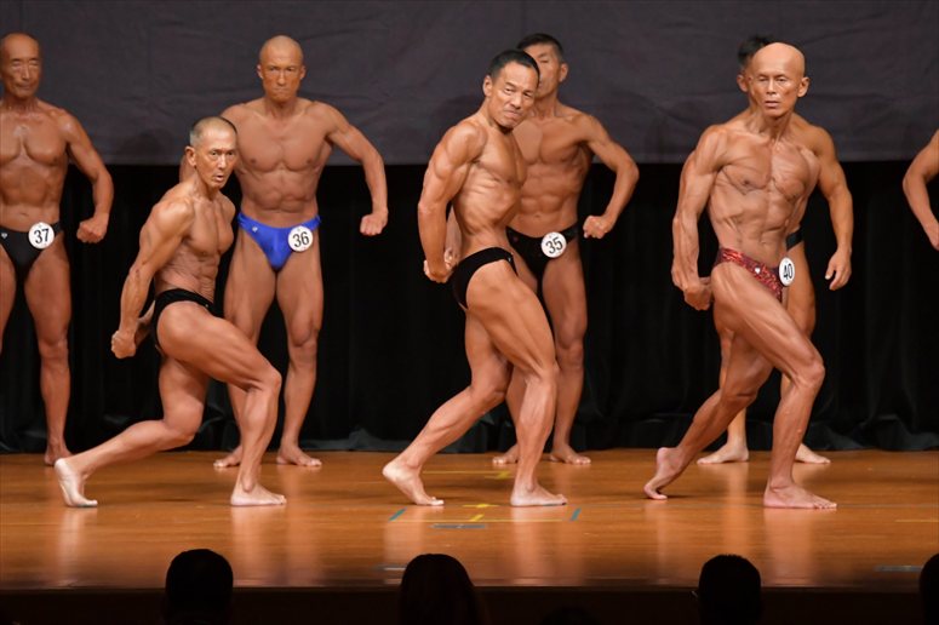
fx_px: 7039
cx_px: 470
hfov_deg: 7.6
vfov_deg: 5.1
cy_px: 312
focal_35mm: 270
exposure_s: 1/400
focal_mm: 180
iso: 5000
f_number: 5.6
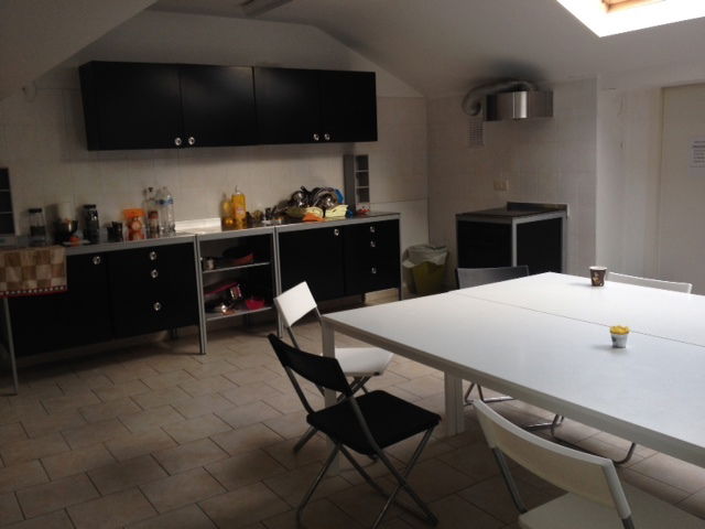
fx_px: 713
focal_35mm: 35
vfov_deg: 40.7
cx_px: 352
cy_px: 264
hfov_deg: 52.6
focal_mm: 4.28
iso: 50
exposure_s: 1/26
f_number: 2.4
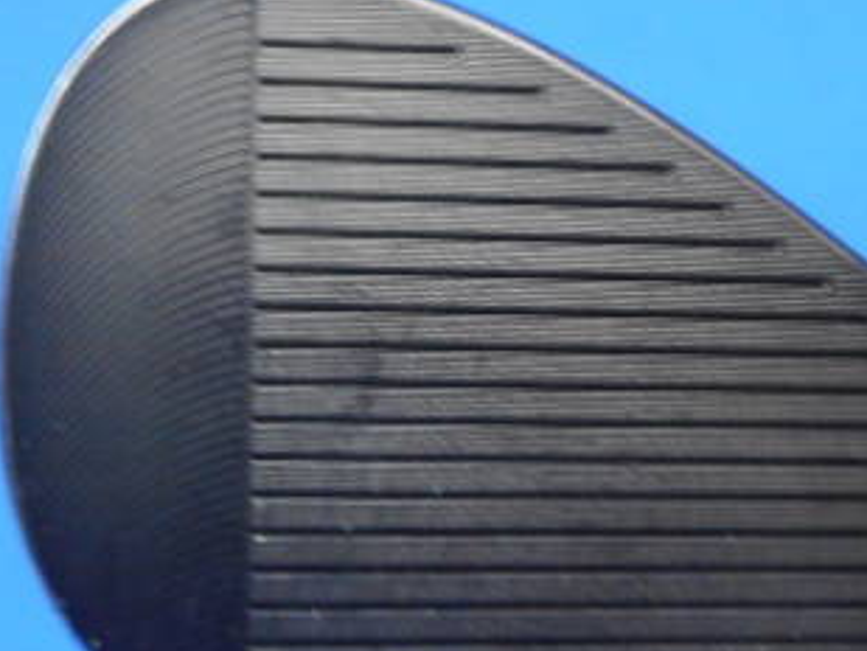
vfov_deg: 24.4
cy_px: 306
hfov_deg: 32.0
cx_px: 558
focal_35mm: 60
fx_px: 1503
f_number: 4
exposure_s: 1/30
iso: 360
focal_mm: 5.2
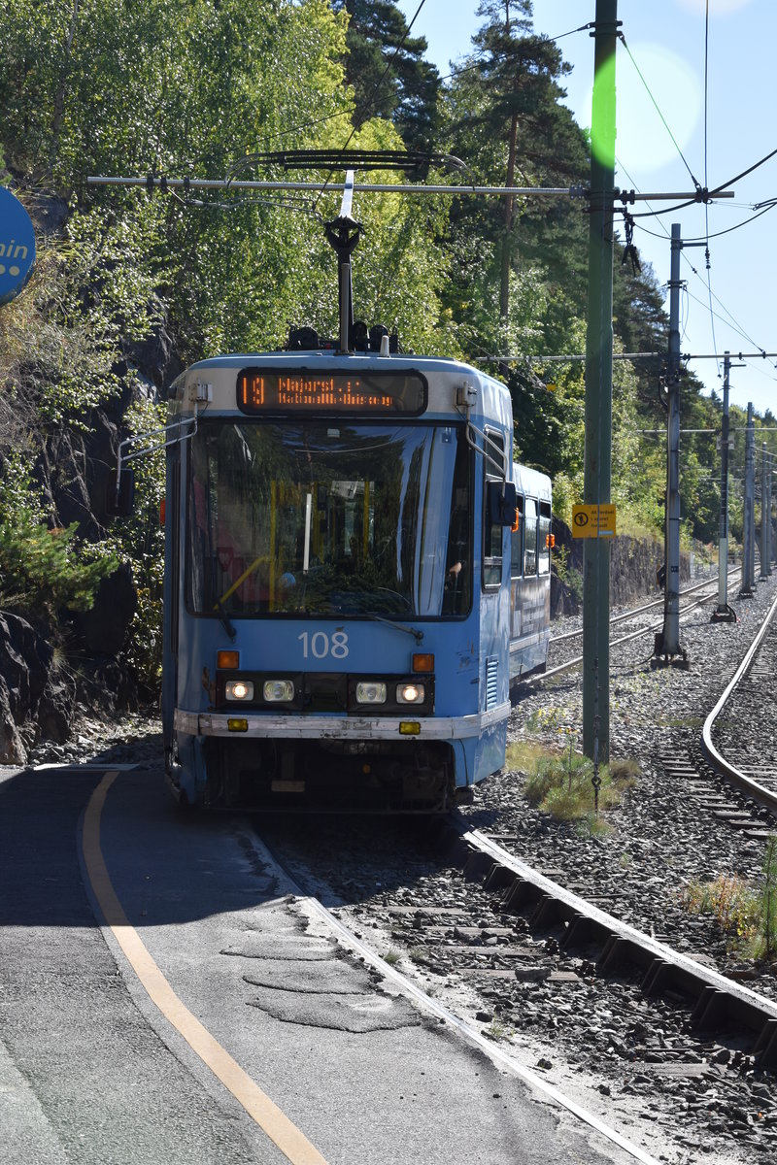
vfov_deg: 28.1
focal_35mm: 72
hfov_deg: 18.9
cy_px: 582
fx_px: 2331
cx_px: 388
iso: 320
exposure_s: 1/500
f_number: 8
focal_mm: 48
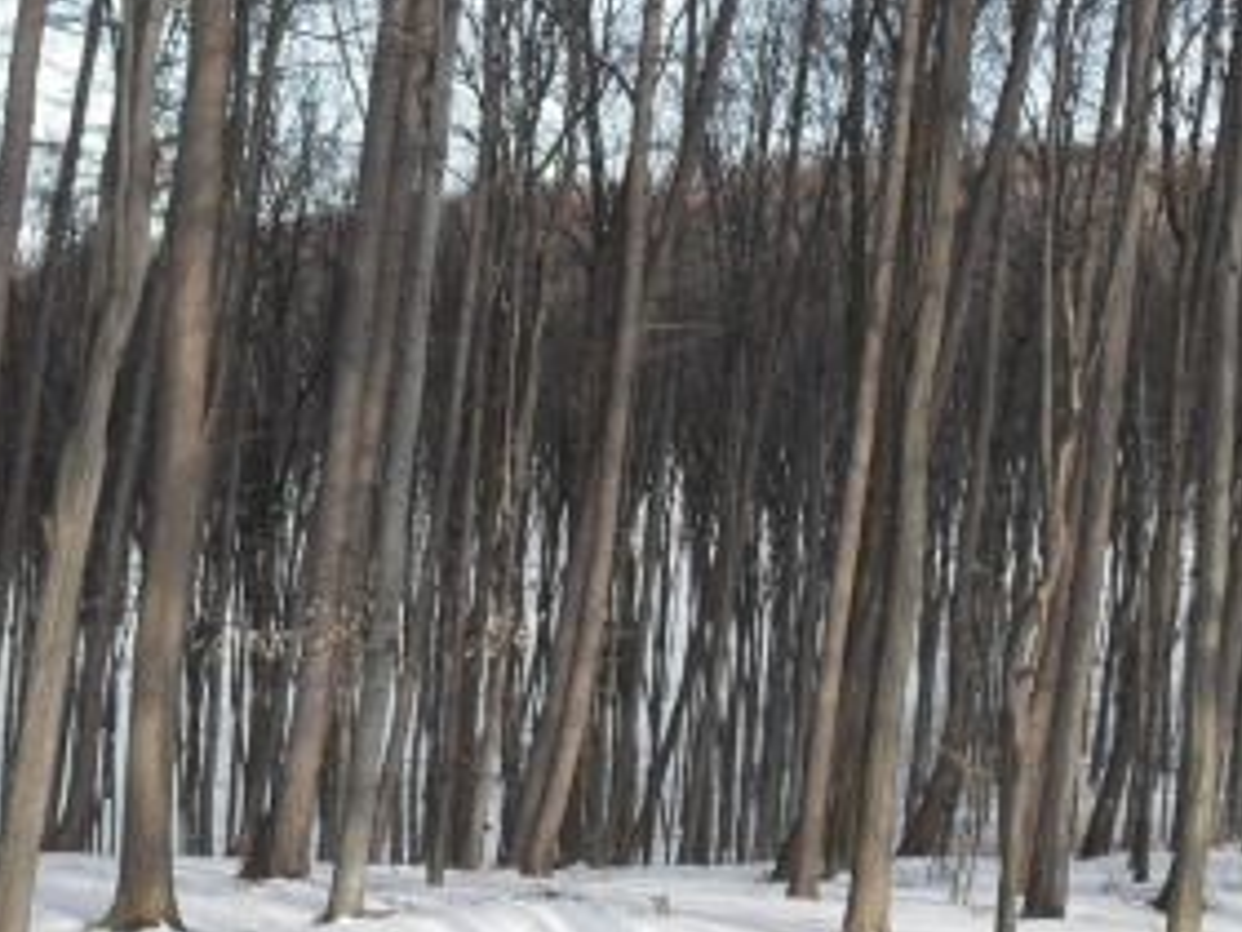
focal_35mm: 60
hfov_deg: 32.0
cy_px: 568
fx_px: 2153
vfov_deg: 24.4
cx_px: 470
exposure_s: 1/350
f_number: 2.8
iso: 100
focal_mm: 6.2
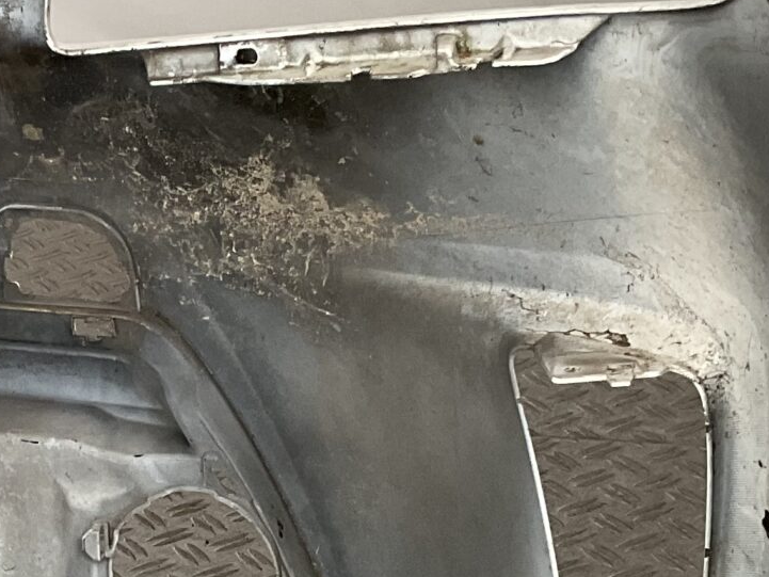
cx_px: 38
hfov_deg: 18.7
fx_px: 2289
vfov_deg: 14.2
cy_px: 554
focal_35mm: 103
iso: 64
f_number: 1.8
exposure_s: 1/60
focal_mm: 3
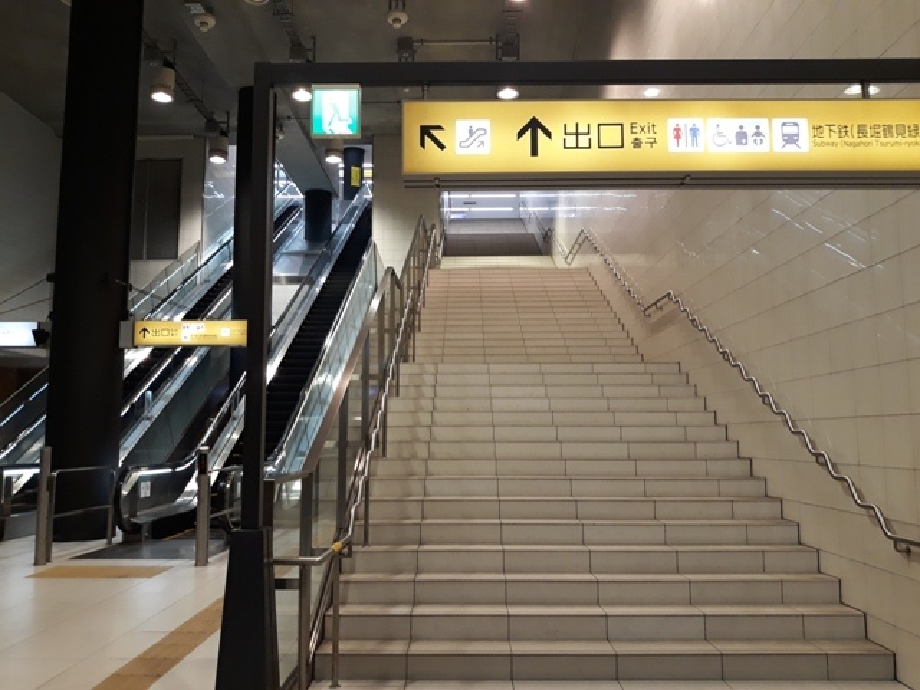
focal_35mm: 27
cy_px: 345
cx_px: 460
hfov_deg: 65.3
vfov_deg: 51.4
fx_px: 718
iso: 125
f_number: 1.7
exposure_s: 1/40
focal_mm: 3.71
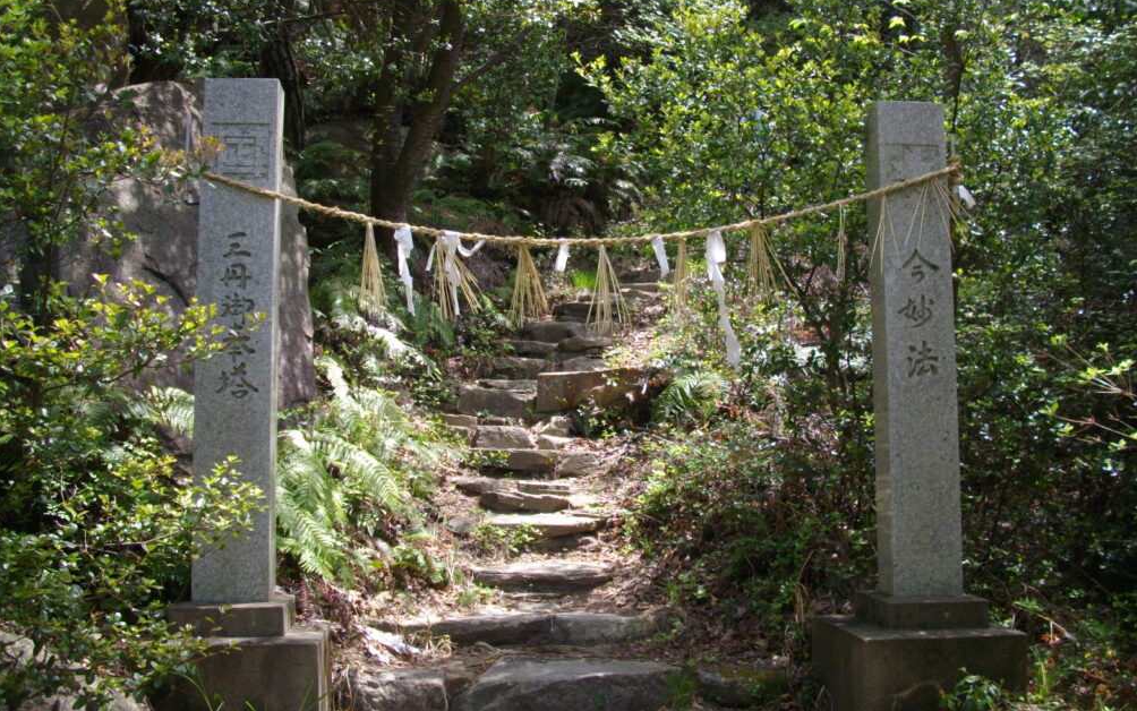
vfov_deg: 31.9
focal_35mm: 40
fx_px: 1240
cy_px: 277
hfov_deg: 49.3
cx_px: 558
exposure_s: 1/250
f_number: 2.8
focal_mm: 6.2
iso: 100
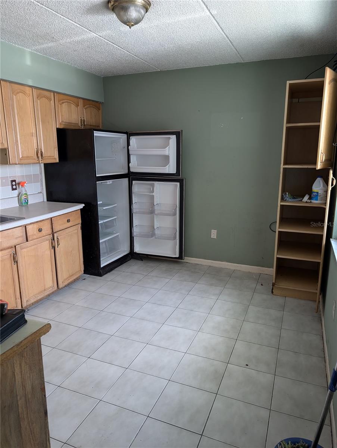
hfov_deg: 56.9
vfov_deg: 71.5
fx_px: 311
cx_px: 168
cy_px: 224
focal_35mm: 24
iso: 348
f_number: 1.68
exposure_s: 1/178
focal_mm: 6.9
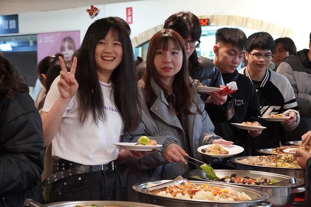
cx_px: 156
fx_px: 531
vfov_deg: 22.1
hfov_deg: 32.6
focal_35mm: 62
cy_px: 104
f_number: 5
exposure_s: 1/40
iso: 6400
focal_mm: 41
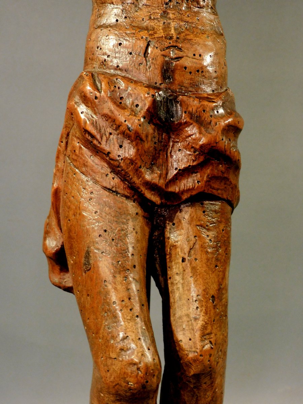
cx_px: 152
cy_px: 202
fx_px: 467
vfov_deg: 46.8
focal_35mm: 40
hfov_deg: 36.0
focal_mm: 7.2
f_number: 3.8
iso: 400
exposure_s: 1/25
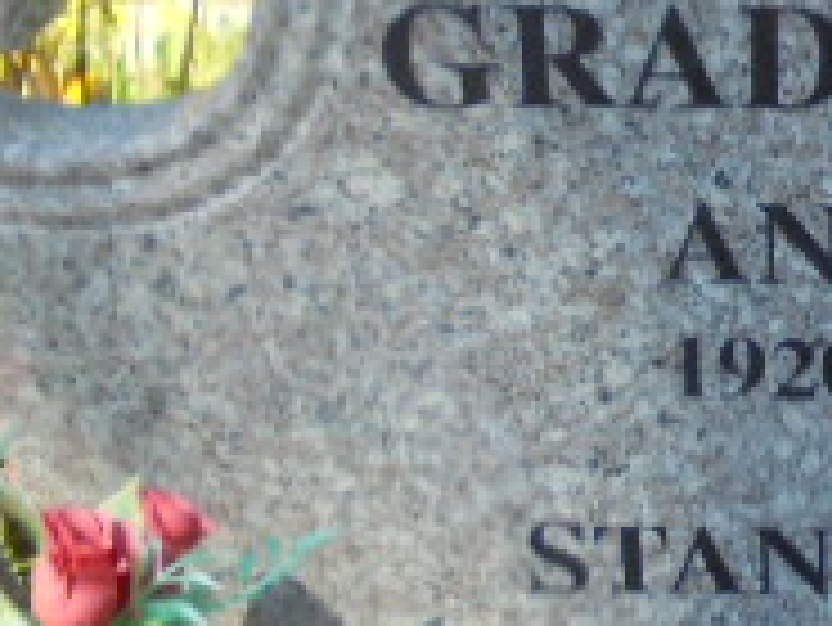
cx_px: 890
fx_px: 2165
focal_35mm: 90
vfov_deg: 16.4
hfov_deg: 20.8
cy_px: 203
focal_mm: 4.6
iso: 100
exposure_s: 1/250
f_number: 3.5
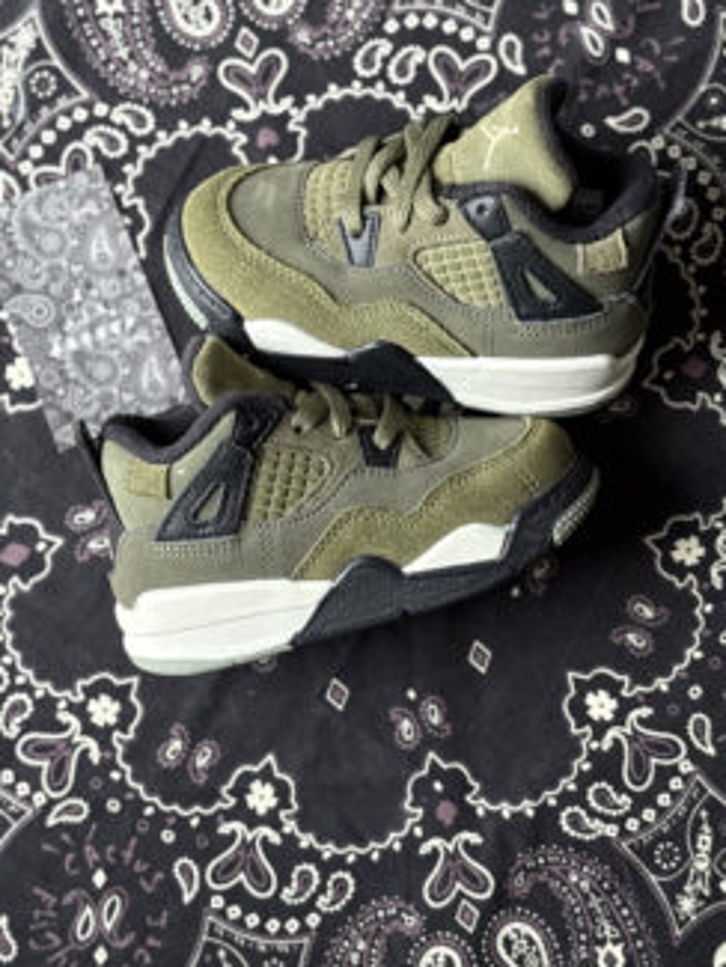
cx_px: 369
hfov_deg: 22.9
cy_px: 378
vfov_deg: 30.2
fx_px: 1789
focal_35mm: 64
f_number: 1.6
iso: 32
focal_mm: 5.96
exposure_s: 1/212
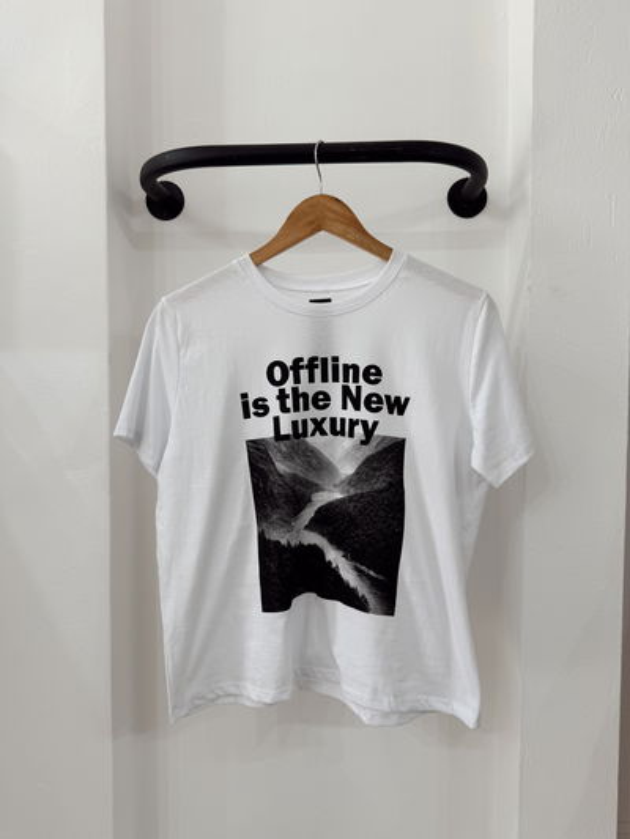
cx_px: 315
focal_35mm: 24
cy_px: 420
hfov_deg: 56.8
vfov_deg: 71.6
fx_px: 582
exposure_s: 1/121
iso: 64
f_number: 1.78
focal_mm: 6.76
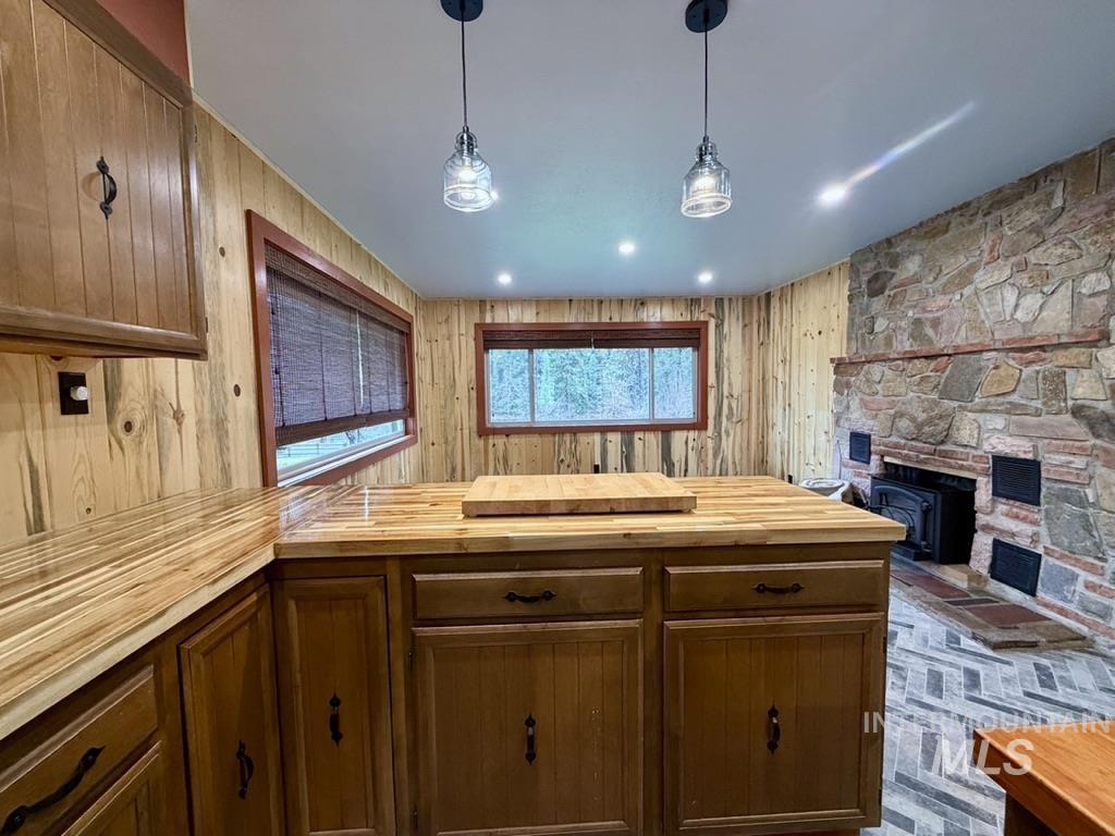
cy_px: 418
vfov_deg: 85.7
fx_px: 451
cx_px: 558
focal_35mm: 14
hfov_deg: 102.1
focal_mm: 2.22
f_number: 2.2
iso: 400
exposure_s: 1/60
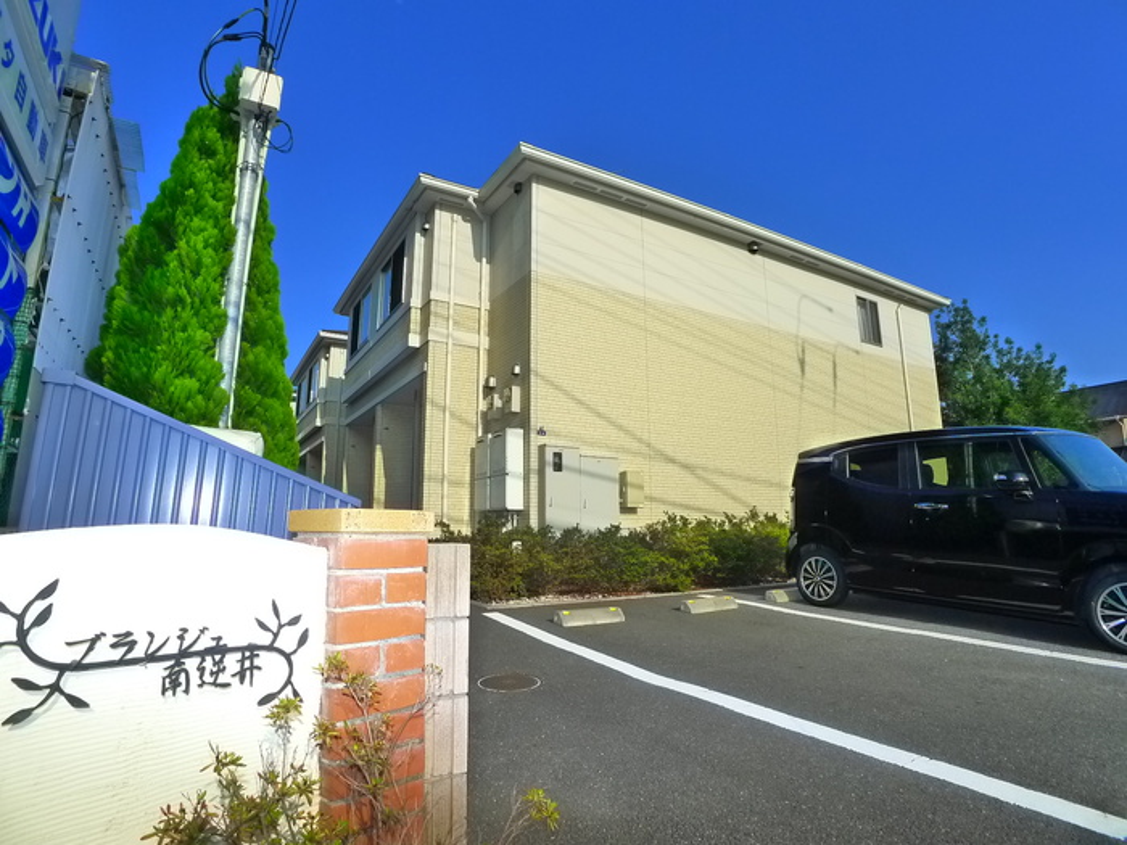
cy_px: 422
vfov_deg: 56.8
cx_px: 564
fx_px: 781
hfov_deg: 71.6
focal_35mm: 24
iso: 400
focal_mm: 5.1
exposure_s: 1/1000
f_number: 4.5
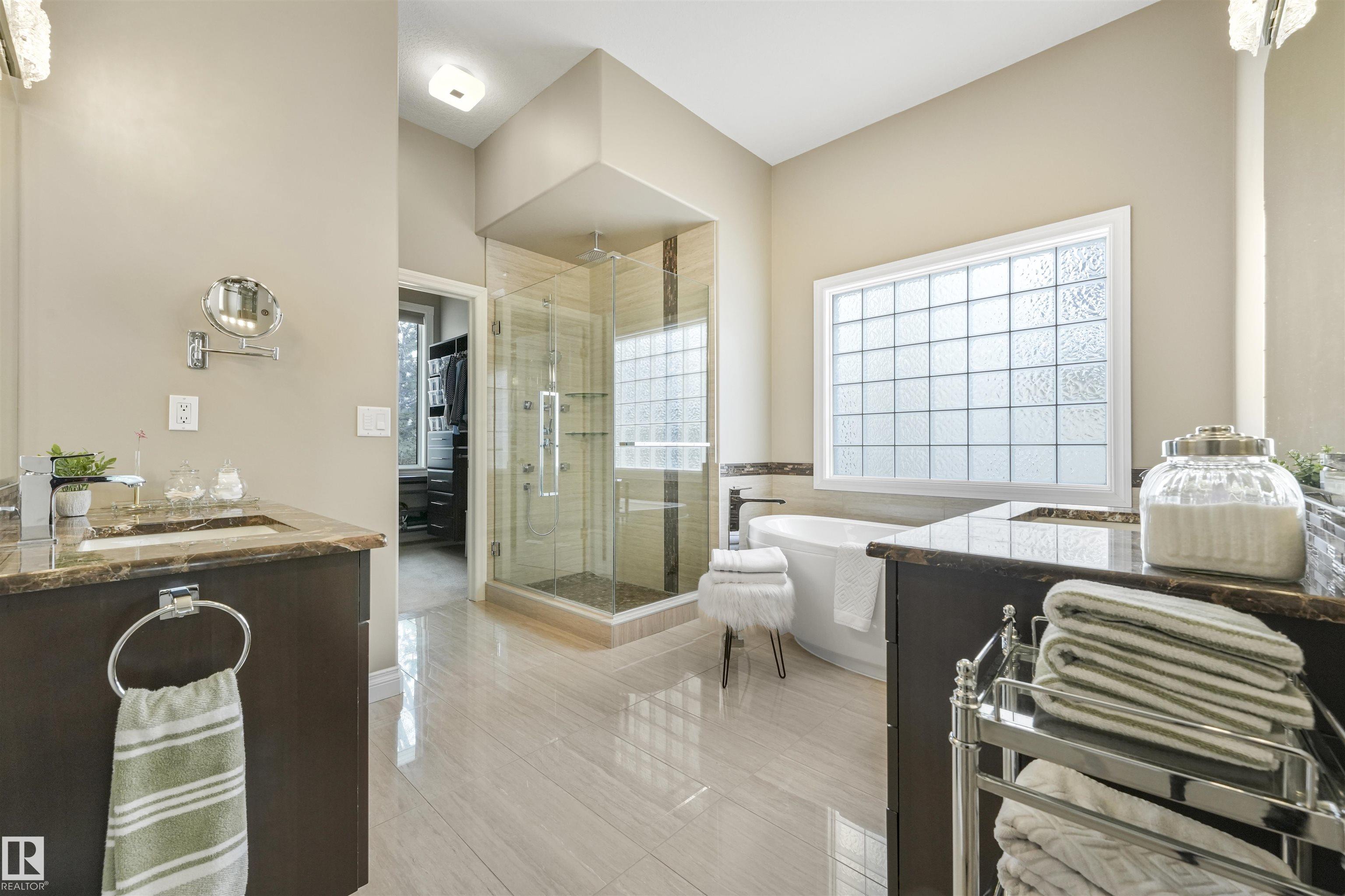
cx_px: 672
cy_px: 448
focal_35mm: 14
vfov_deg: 81.2
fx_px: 523
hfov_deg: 104.3
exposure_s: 1/30
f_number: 9
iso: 1250
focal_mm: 14
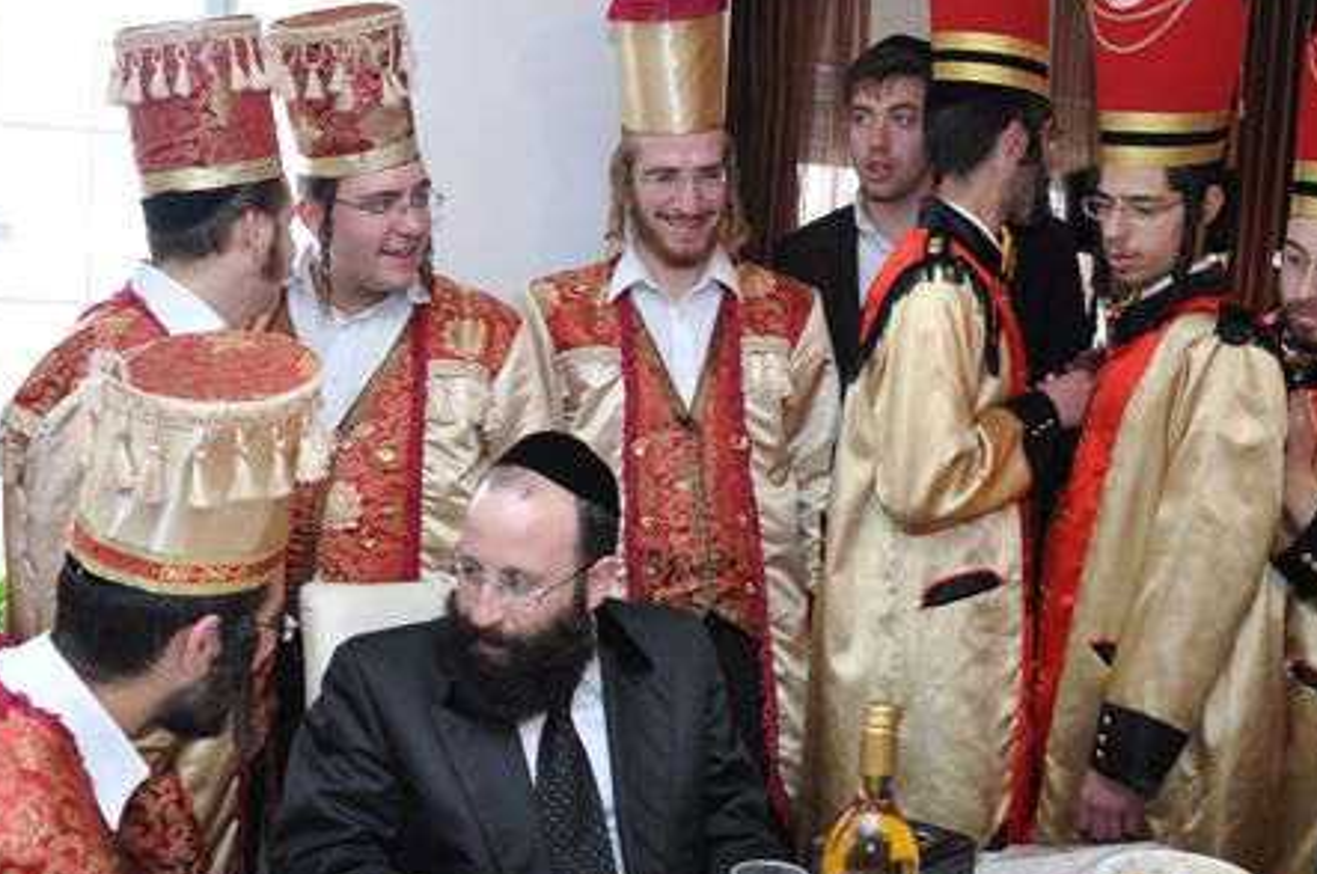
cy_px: 456
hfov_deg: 49.6
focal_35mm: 39
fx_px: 1425
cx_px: 621
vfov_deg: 34.1
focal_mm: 18
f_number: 4
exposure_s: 1/60
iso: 320
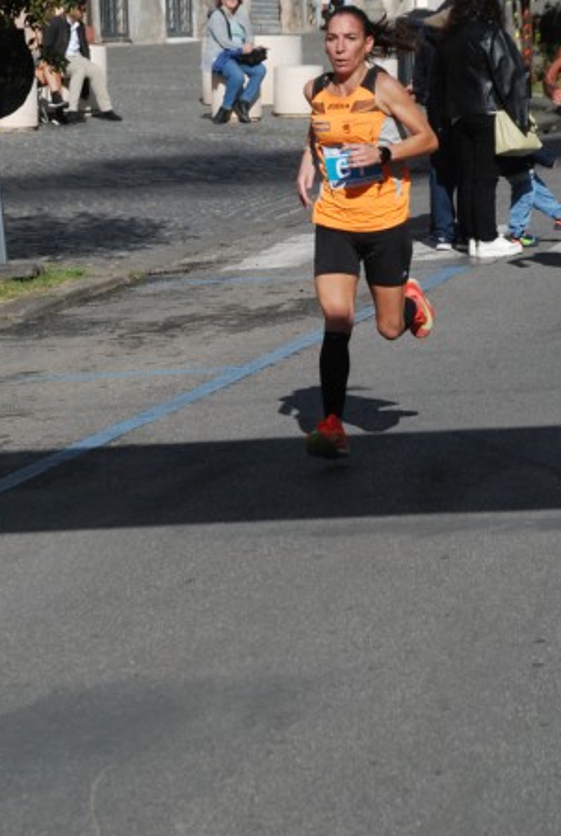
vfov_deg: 12.8
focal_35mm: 160
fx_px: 3723
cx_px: 291
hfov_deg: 8.6
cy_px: 344
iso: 1000
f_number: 8
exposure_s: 1/2000
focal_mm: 80
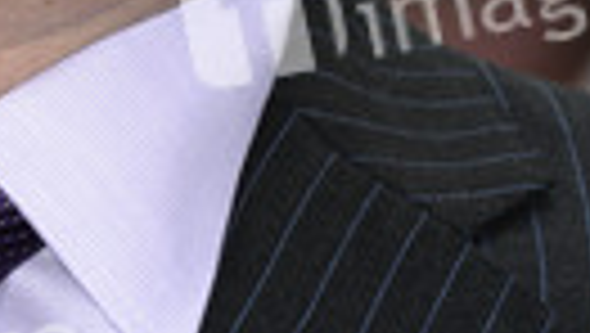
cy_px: -243
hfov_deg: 2.3
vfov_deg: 1.3
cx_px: -2
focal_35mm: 957
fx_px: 14987
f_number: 5
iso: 320
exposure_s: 1/250
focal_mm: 200
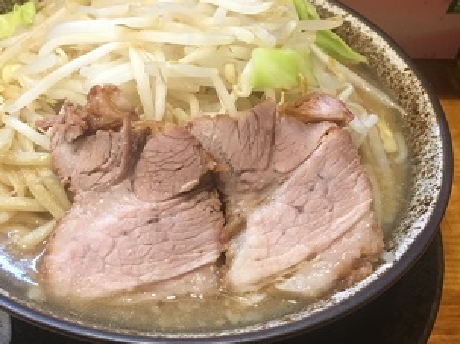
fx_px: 571
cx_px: 158
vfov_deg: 33.6
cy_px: 177
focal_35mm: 43
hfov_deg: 43.3
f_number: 2.2
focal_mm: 4.15
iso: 160
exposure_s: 1/30
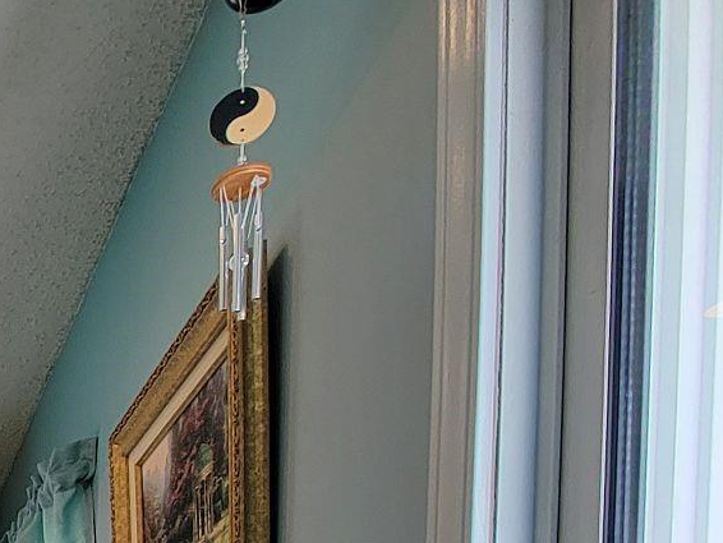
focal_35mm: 47
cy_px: 915
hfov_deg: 22.5
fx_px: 982
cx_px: -577
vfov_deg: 22.2
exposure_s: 1/60
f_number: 2.2
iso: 50
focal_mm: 2.2
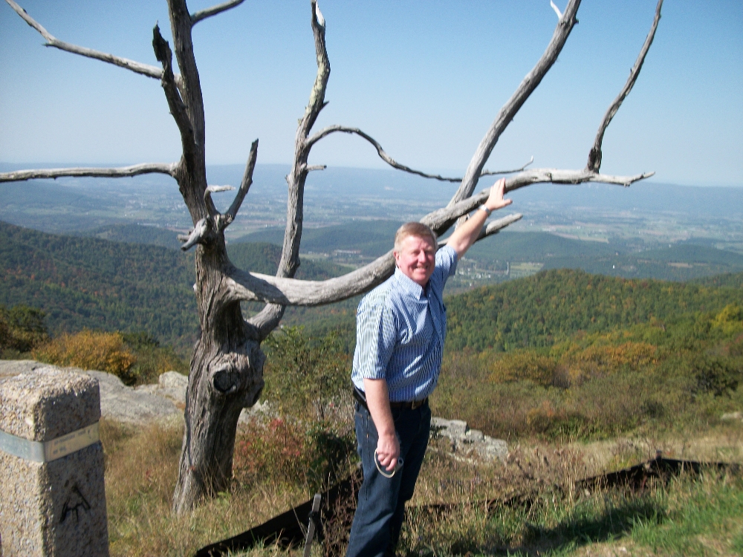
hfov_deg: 56.8
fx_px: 687
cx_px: 372
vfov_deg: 44.2
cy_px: 278
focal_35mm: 32
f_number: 8.8
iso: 80
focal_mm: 5.7
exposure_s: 1/160
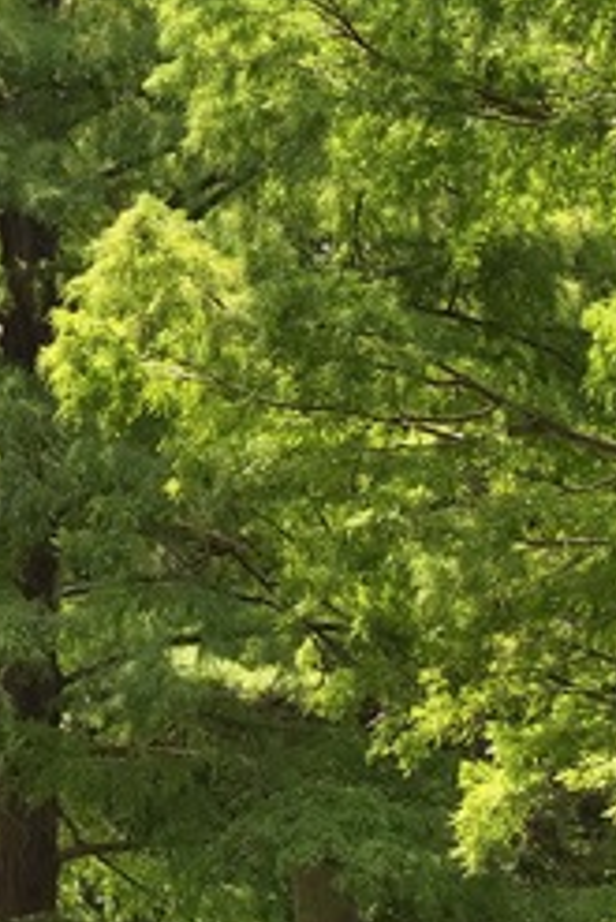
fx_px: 5049
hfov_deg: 6.9
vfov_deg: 10.4
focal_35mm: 197
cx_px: -60
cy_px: 467
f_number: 5.6
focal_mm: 38
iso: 100
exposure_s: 1/125
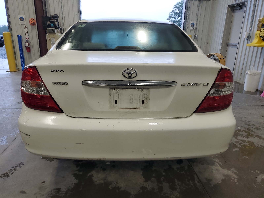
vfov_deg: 53.1
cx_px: 132
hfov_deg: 67.3
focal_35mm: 26
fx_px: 198
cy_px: 99
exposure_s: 1/156
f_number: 1.5
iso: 50
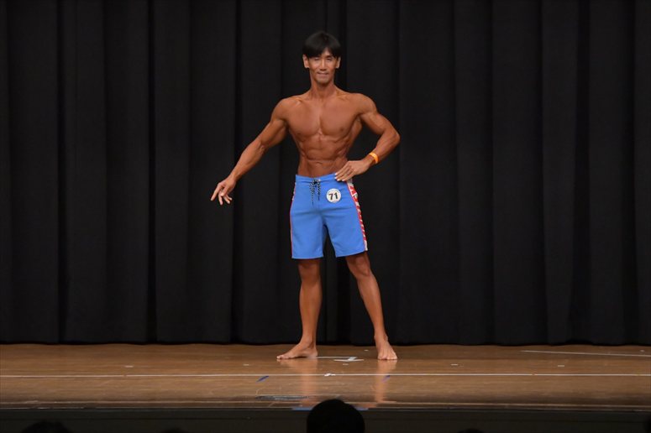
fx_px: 4067
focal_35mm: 225
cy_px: 216
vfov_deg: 6.1
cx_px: 326
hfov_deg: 9.2
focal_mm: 150
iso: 6400
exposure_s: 1/400
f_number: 5.6
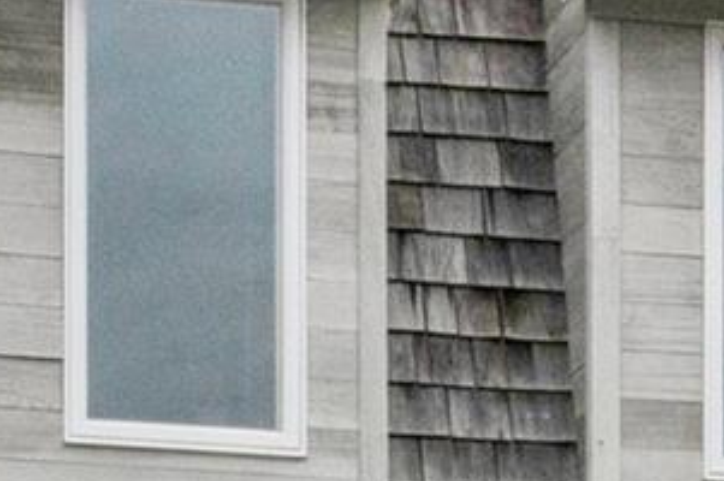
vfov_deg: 8.3
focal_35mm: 143
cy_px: 1365
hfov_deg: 14.3
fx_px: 2873
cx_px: 546
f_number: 11
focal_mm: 14
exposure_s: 1/400
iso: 400
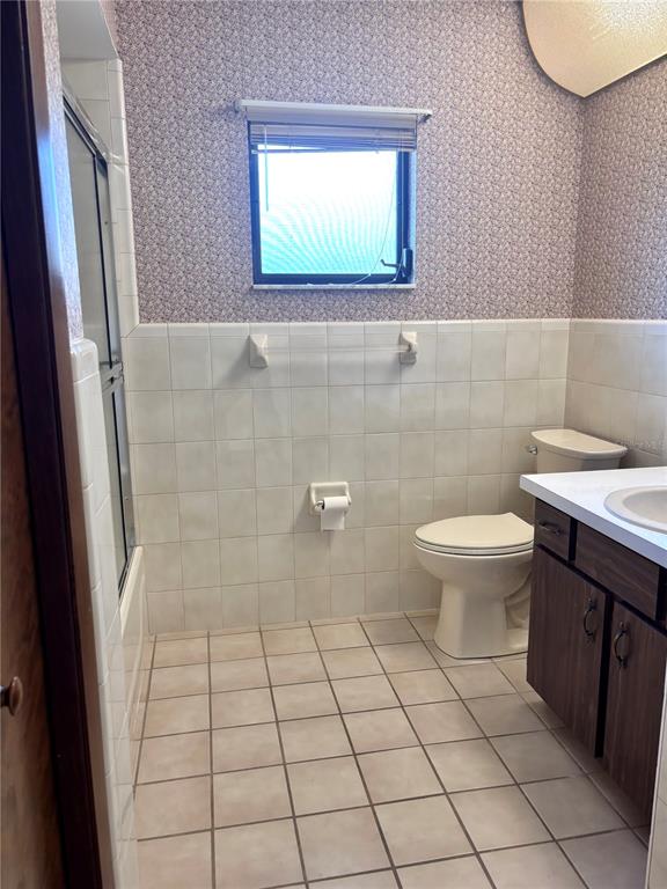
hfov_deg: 53.1
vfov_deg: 67.3
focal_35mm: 26
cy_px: 444
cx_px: 334
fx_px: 668
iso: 125
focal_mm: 5.96
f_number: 1.6
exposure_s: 1/60
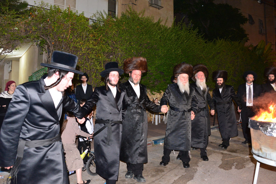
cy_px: 92
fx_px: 215
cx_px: 138
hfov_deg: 65.5
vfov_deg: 46.4
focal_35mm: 28
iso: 3200
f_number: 5.6
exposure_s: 1/100
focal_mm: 28
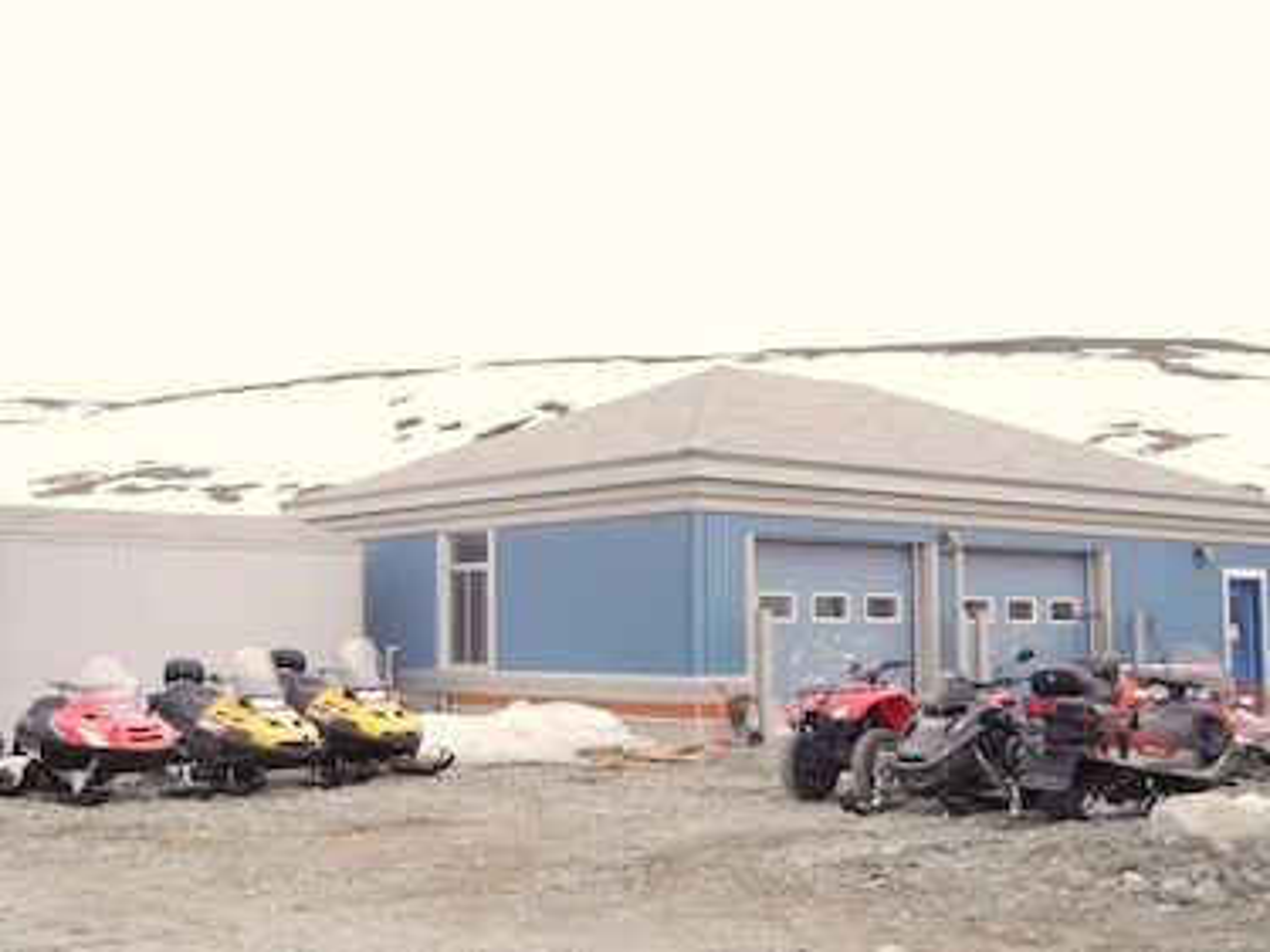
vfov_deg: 32.2
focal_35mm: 45
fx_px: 1650
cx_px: 635
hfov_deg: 42.1
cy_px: 476
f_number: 7.6
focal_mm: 8.1
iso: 1600
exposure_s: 1/2000
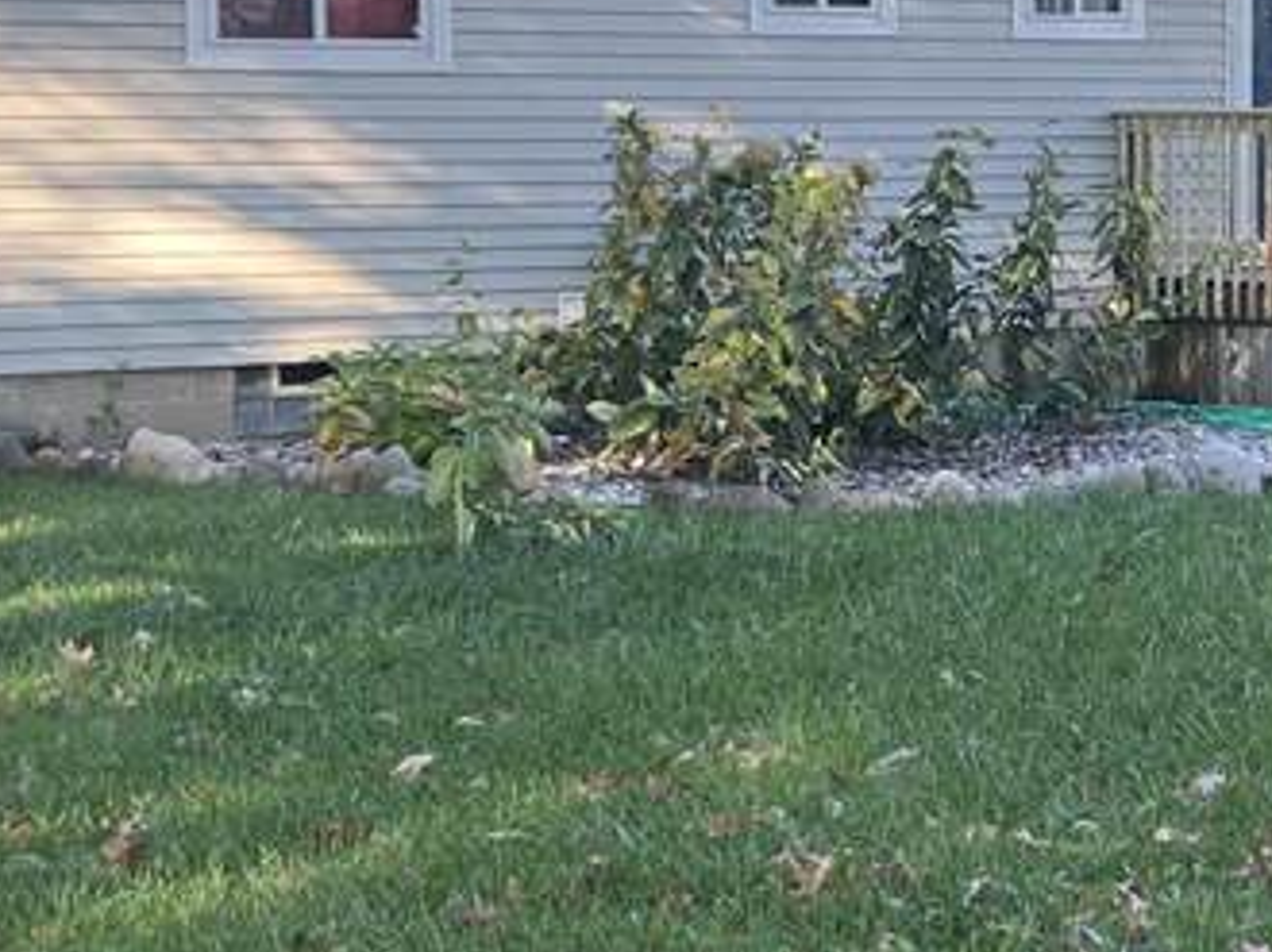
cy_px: 308
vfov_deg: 14.6
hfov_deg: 19.1
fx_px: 3709
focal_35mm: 101
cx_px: 1141
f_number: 1.5
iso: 40
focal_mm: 5.7
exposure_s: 1/210
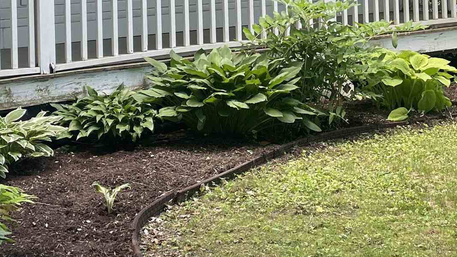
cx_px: 254
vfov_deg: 14.2
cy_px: -69
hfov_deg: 25.9
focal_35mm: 82
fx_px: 994
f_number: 1.6
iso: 32
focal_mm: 4.2
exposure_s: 1/190
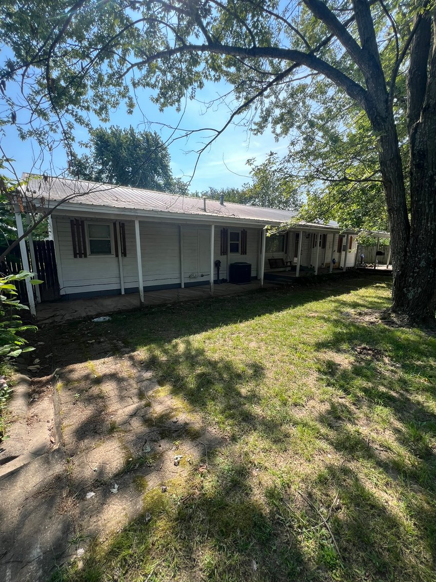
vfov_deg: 106.2
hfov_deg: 89.9
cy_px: 291
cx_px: 218
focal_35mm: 13
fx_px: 218
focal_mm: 1.57
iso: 32
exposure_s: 1/508
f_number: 1.8
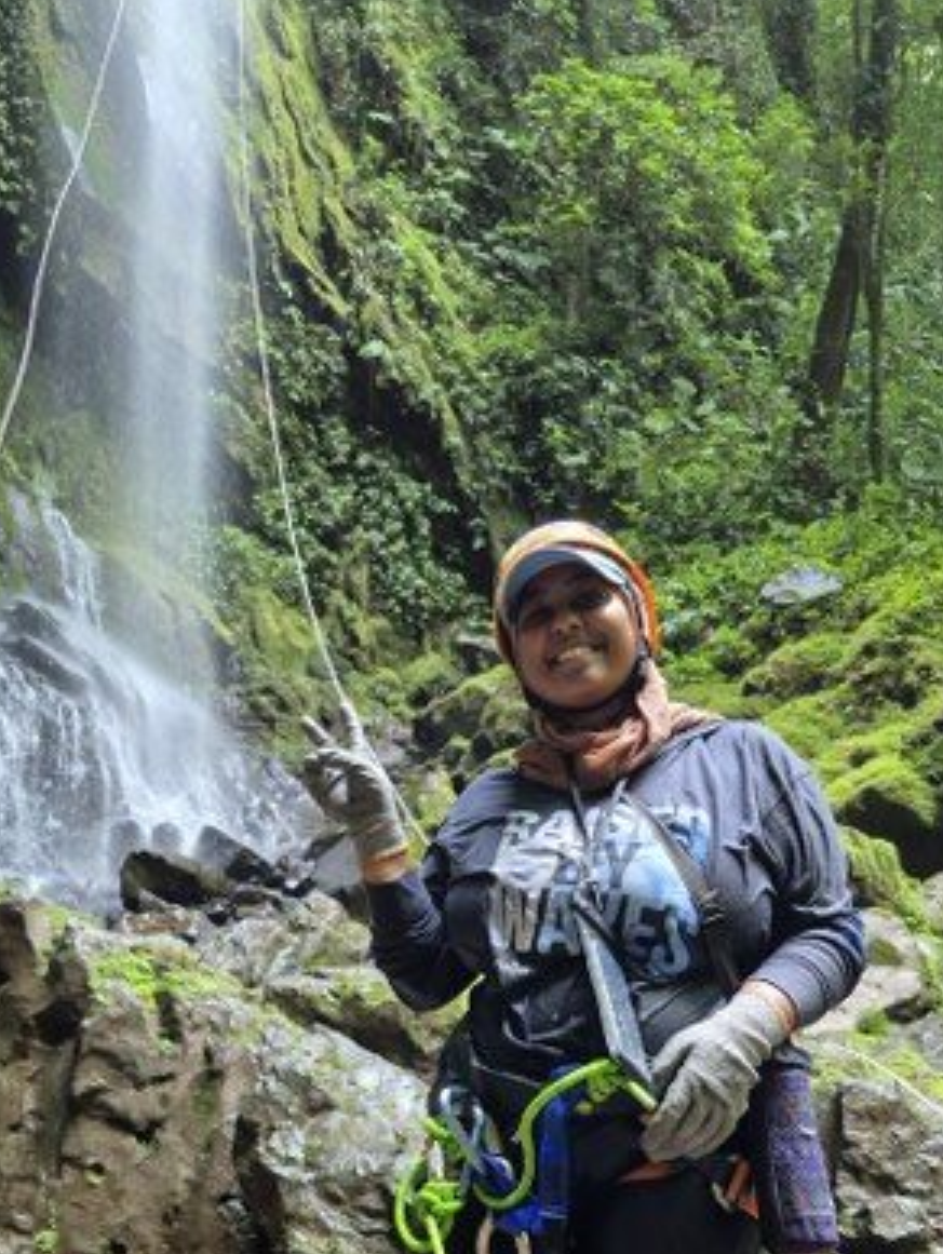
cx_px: 447
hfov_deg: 37.8
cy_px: 914
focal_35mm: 38
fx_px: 1378
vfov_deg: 47.4
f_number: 1.8
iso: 320
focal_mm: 5.4
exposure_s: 1/120
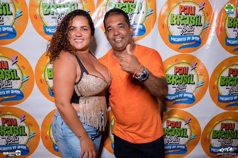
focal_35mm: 36
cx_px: 119
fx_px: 238
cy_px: 79
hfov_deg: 53.1
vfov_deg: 36.9
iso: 2500
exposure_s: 1/250
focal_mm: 24
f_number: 2.8
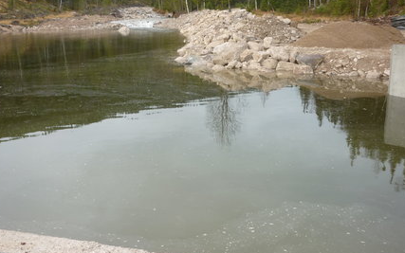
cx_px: 177
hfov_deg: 48.1
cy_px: 111
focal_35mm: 41
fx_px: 453
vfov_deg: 31.2
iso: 80
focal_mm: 5.5
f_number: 2.8
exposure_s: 1/100
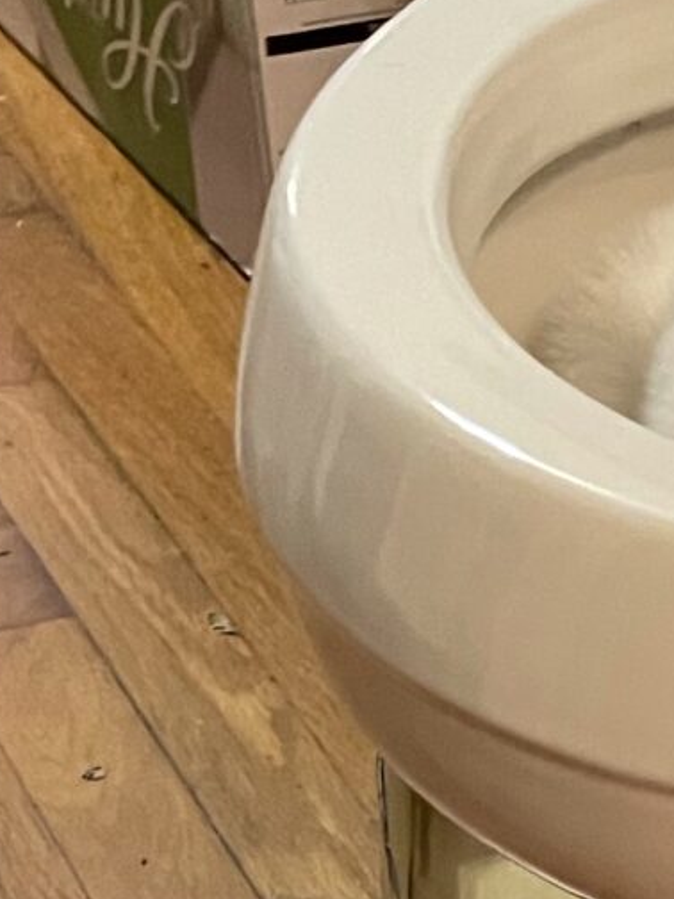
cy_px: 1217
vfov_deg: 14.2
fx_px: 3427
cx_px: 1200
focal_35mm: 132
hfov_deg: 10.6
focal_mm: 4.2
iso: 500
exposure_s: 1/60
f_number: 1.6
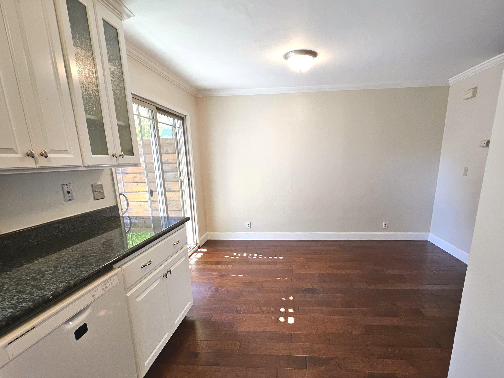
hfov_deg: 90.8
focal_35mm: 17
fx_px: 248
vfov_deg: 73.7
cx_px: 274
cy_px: 231
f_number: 2.2
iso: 160
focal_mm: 1.74
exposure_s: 1/60
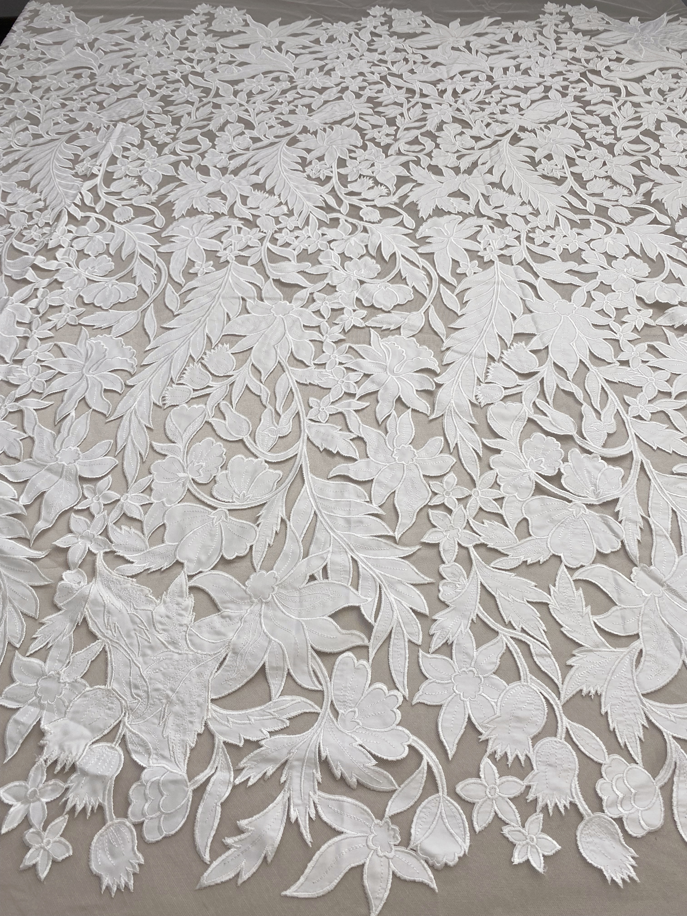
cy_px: 458
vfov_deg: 67.3
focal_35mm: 26
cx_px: 344
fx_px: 688
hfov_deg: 53.1
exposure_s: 1/191
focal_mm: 4.25
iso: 32
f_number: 1.8
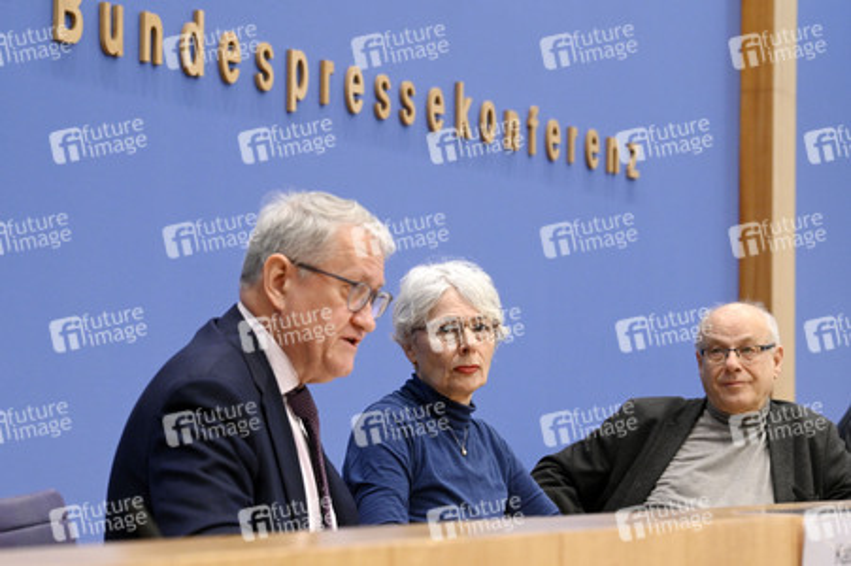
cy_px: 283
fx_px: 2244
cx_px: 426
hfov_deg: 21.5
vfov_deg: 14.4
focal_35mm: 95
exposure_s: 1/500
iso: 5000
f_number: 6.3
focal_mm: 95
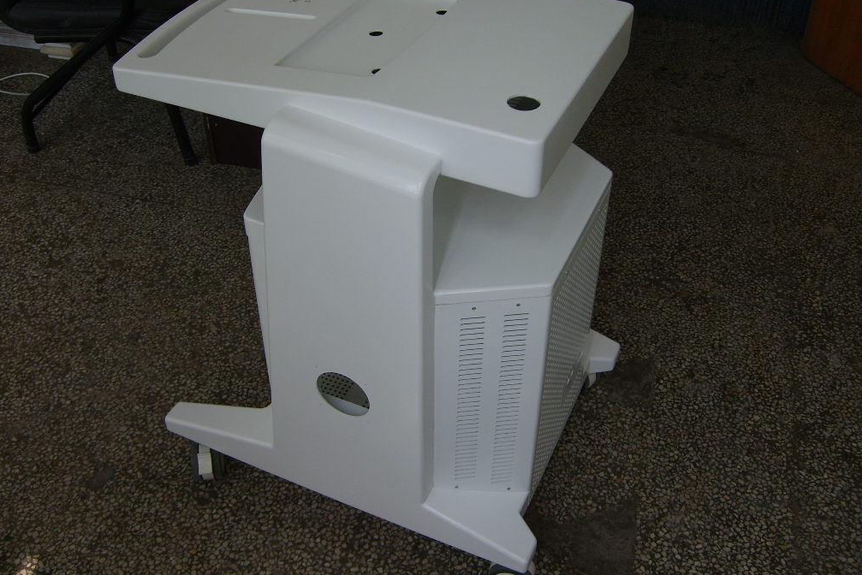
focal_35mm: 37
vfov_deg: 35.9
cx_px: 429
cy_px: 264
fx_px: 886
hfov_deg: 51.9
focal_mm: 5.8
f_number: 2.8
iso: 50
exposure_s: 1/250
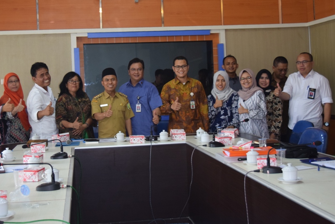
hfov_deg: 33.5
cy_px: 91
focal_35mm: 60
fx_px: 555
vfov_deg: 22.8
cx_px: 148
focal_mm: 31
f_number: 4.2
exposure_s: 1/60
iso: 1000
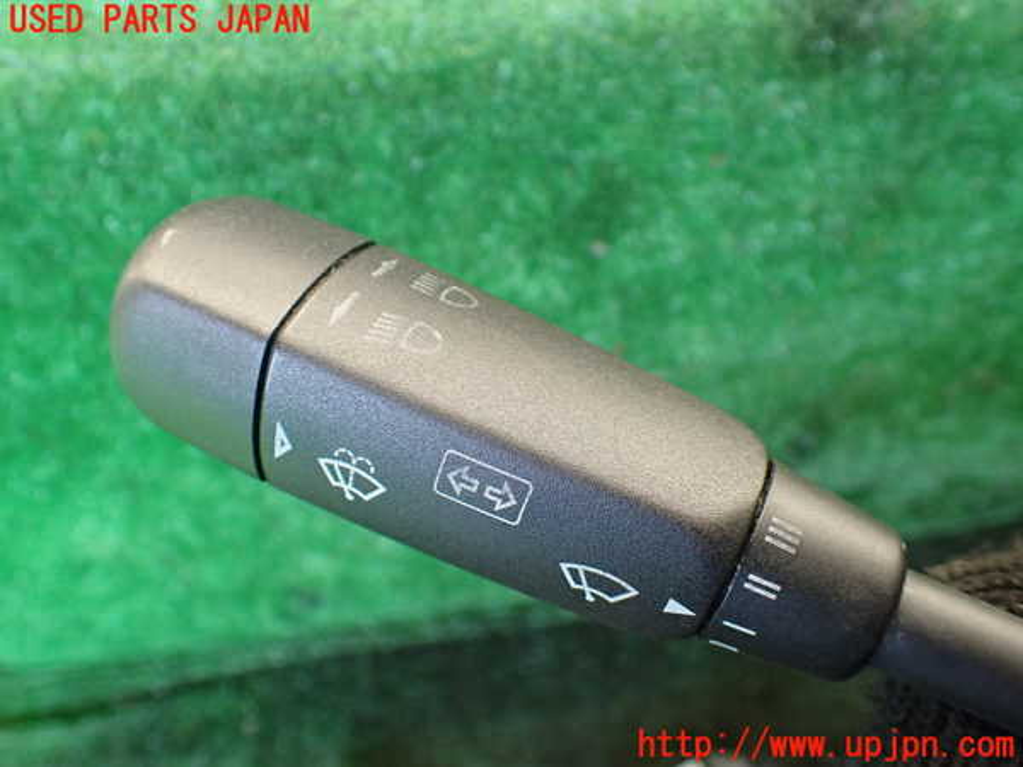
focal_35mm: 30
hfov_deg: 60.0
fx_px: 887
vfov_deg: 46.8
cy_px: 384
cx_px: 512
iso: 400
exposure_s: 1/125
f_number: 2.3
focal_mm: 5.4
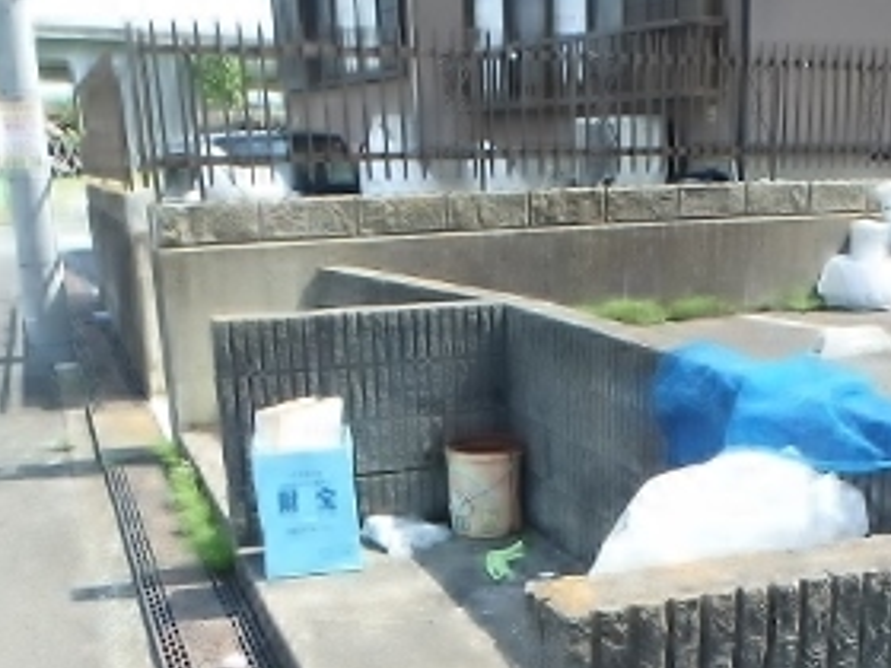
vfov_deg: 29.1
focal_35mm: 48
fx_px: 1235
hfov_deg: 39.4
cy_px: 595
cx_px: 547
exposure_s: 1/400
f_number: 3.5
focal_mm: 3.7
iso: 125
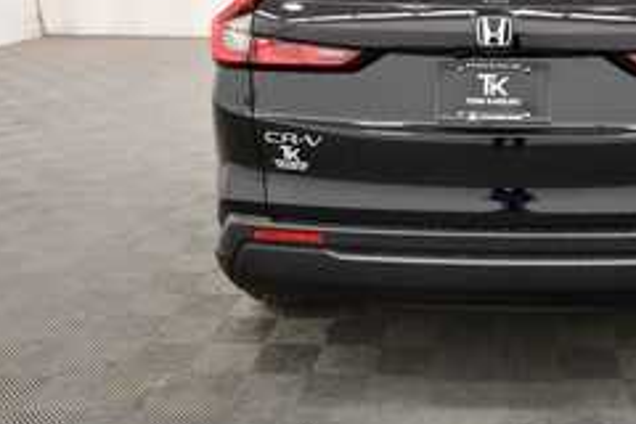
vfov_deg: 29.3
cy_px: 97
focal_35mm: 45
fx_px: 795
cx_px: 509
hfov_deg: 41.7
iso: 1600
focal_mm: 18
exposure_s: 1/125
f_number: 5.3
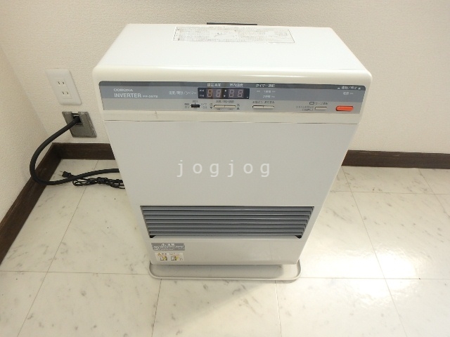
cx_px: 225
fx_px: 273
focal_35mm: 21
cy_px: 168
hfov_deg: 79.0
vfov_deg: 63.4
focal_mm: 3.7
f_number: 3.5
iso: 200
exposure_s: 1/40
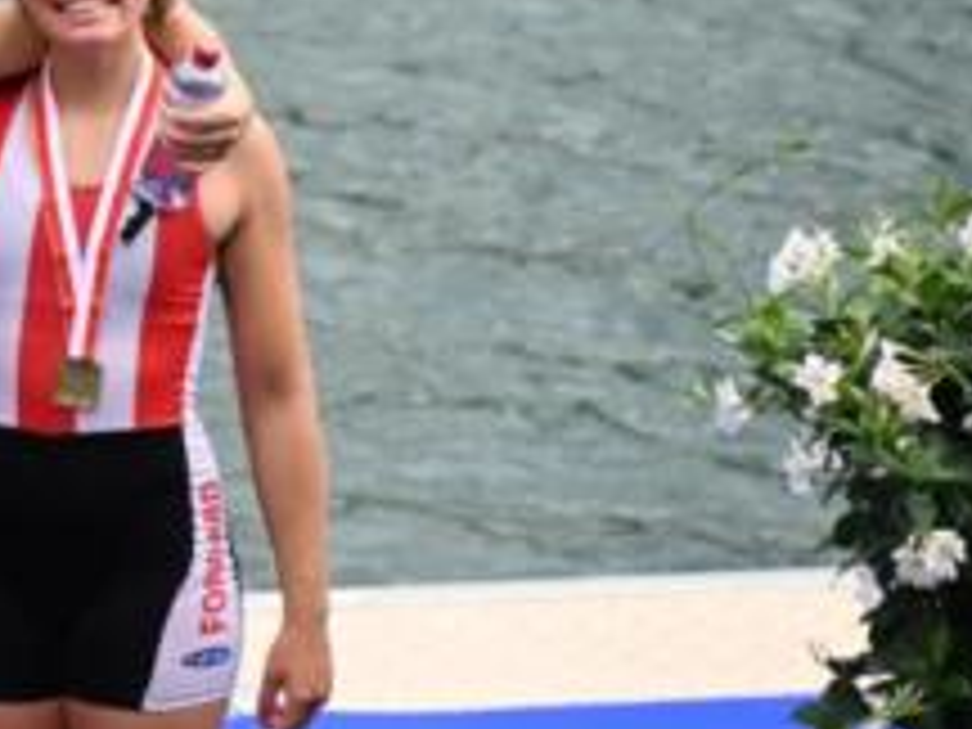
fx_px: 12495
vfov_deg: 3.3
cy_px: 279
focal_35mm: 445
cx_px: -112
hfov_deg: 4.4
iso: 400
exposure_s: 1/400
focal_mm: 200
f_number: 6.3
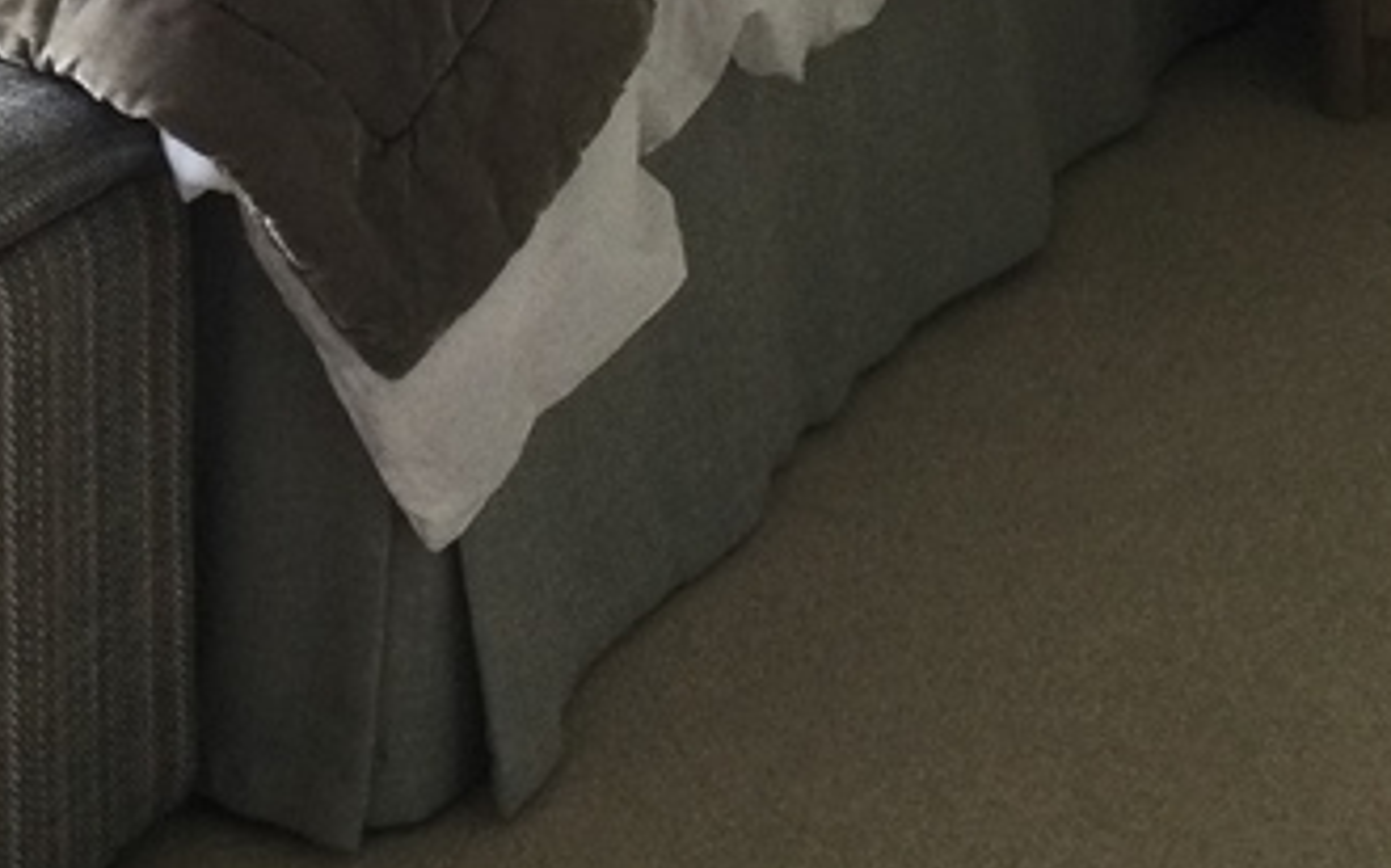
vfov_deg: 12.1
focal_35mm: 102
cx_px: 426
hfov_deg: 20.3
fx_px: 3865
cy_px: -527
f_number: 2.4
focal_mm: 3.3
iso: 100
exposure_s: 1/33
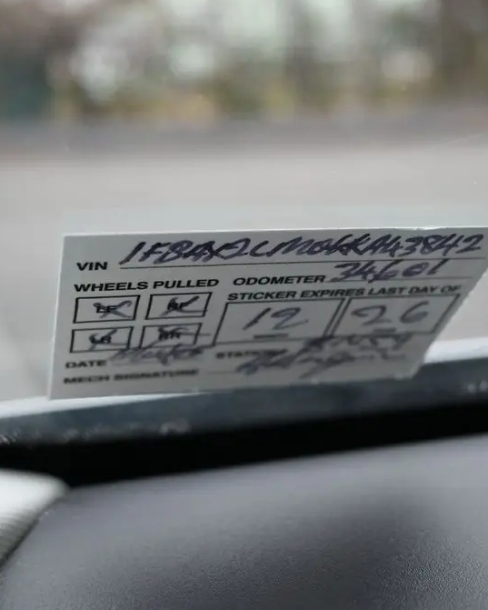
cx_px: 295
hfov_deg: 28.2
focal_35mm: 54
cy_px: 305
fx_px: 970
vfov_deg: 34.9
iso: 560
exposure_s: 1/125
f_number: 4.2
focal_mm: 25
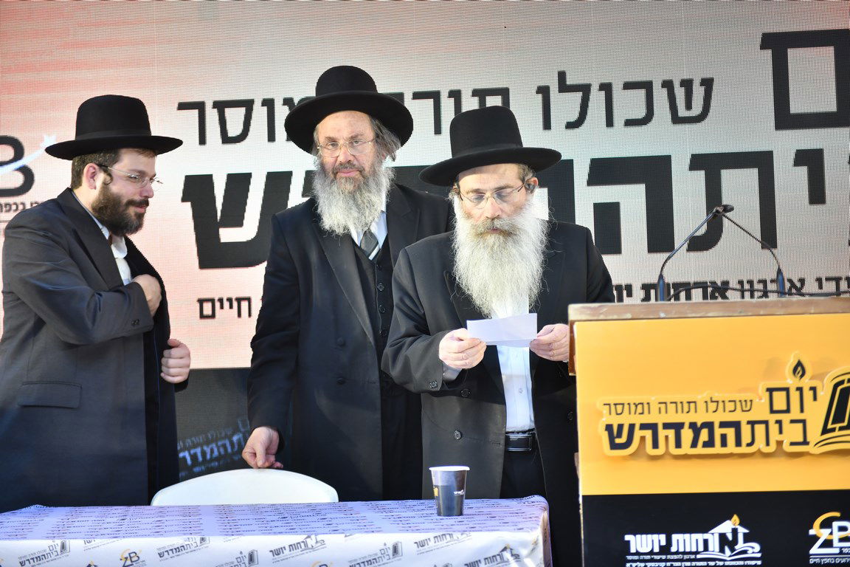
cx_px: 425
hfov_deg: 32.4
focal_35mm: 62
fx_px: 1464
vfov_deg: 21.9
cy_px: 284
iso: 800
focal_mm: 62
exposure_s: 1/125
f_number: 13
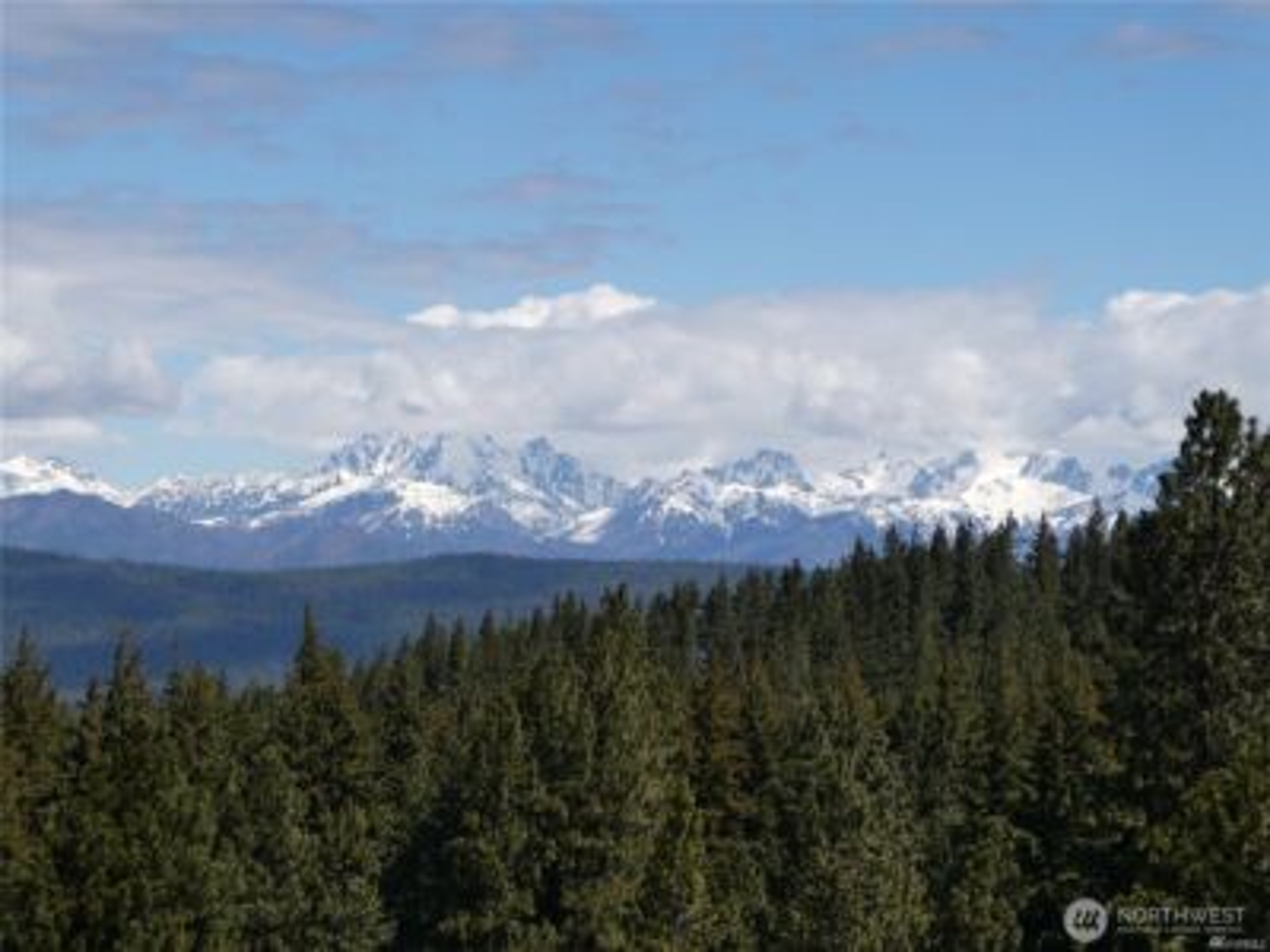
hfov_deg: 18.5
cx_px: 635
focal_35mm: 106
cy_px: 476
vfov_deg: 14.0
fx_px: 3889
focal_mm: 19
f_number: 5.1
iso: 80
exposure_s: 1/800
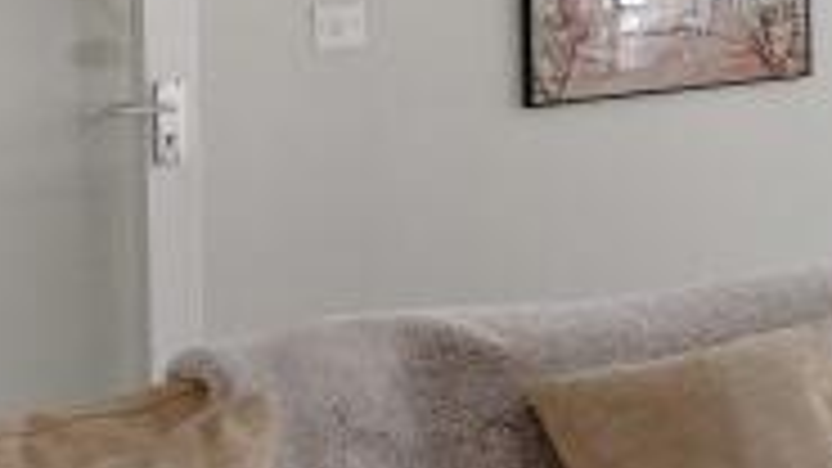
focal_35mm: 81
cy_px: -124
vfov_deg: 14.4
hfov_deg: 17.1
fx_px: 1787
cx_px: 1763
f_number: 4.5
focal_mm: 14
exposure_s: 1/160
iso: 100
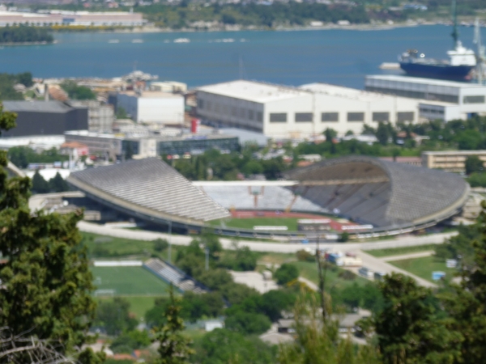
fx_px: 3145
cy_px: 182
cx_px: 243
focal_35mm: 224
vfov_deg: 6.6
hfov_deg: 8.8
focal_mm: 40
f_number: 5.9
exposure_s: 1/320
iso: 80
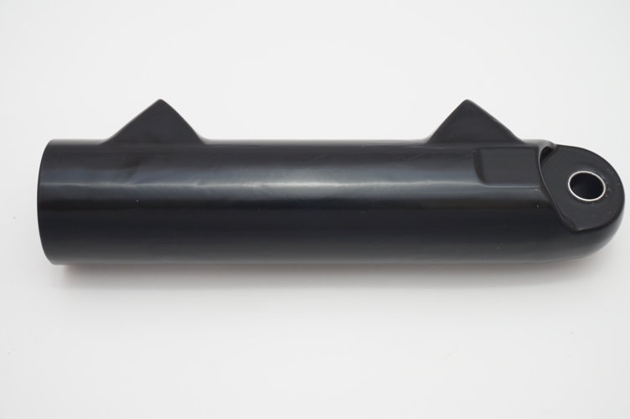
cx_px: 315
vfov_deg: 26.4
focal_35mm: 51
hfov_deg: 38.9
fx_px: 892
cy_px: 210
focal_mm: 34
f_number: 11
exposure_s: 1/2
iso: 200
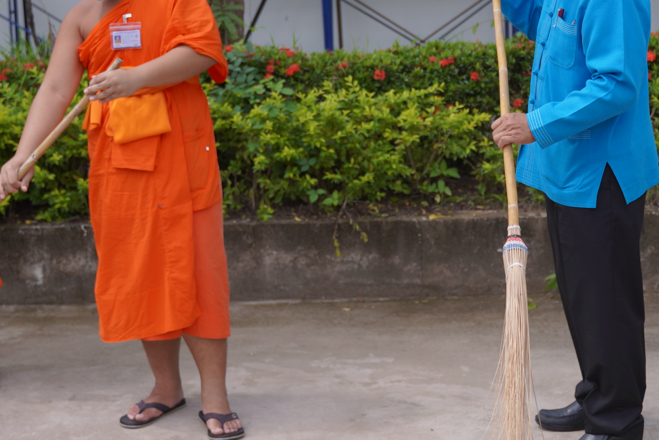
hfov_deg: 27.2
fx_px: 1355
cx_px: 414
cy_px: 74
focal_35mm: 74
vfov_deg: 18.2
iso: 100
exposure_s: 1/1000
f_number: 2.8
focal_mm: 29
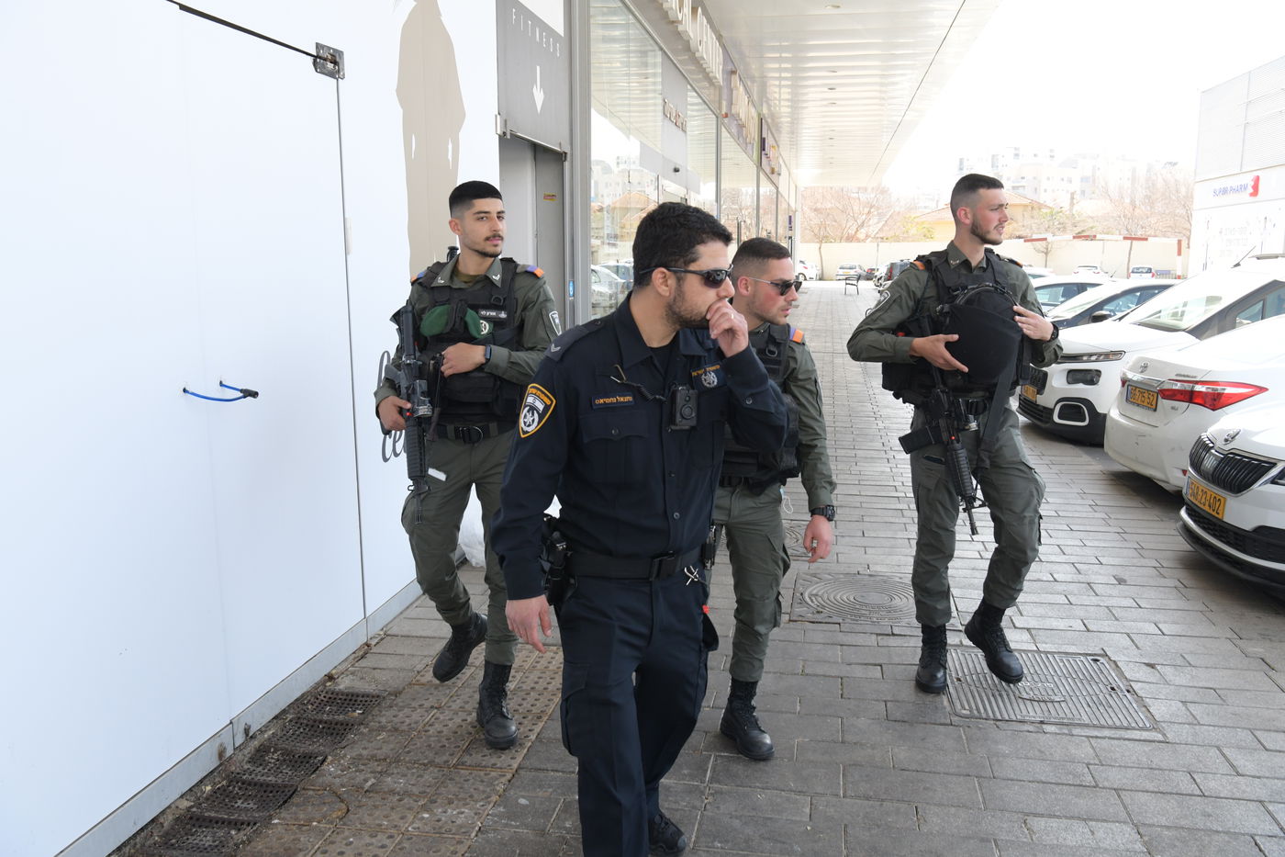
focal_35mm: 31
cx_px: 642
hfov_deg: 60.3
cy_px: 428
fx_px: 1106
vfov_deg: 42.3
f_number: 10
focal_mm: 31
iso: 1250
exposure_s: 1/320
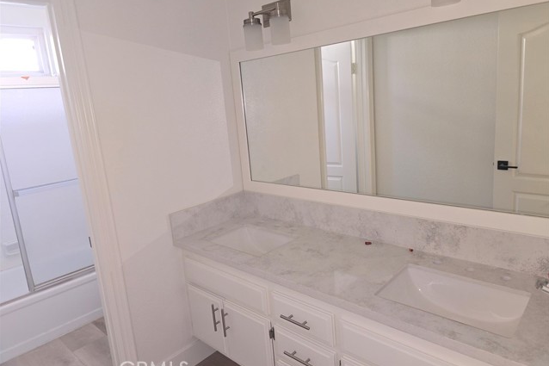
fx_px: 366
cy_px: 175
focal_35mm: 24
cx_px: 274
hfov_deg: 73.8
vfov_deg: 53.1
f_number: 1.7
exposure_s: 1/30
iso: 100
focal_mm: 6.3
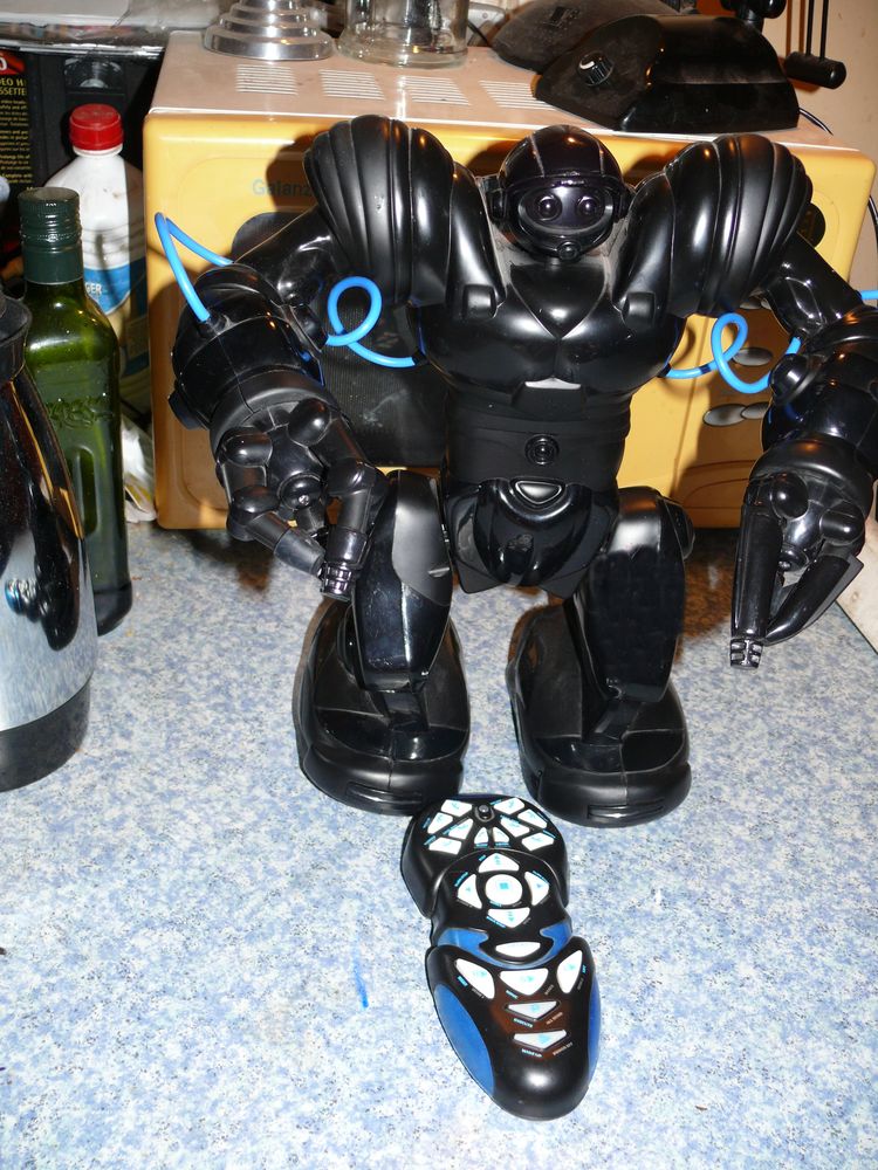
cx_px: 439
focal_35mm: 35
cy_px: 585
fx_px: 1184
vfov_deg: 52.6
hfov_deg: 40.7
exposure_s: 1/30
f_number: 2.8
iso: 100
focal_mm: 7.4
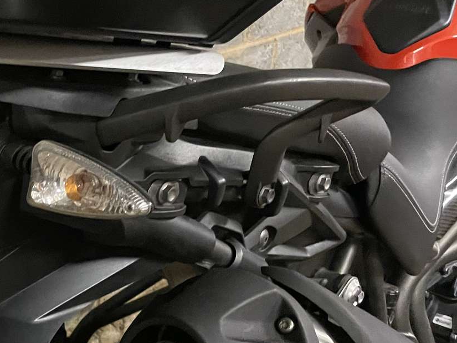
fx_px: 832
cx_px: -88
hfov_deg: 27.2
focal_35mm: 63
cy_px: 225
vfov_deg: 23.2
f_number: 1.6
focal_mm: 4.2
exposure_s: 1/25
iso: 640
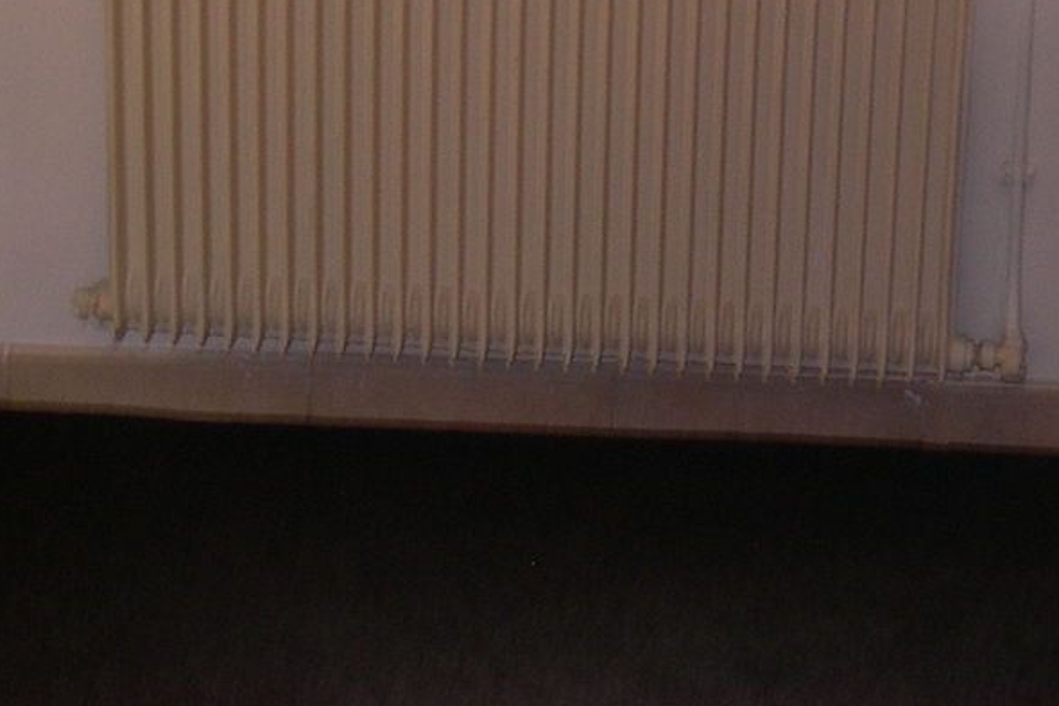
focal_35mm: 107
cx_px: 891
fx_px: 3147
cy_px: 22
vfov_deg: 12.7
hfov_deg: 18.9
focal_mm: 8
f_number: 2.8
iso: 100
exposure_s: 1/30
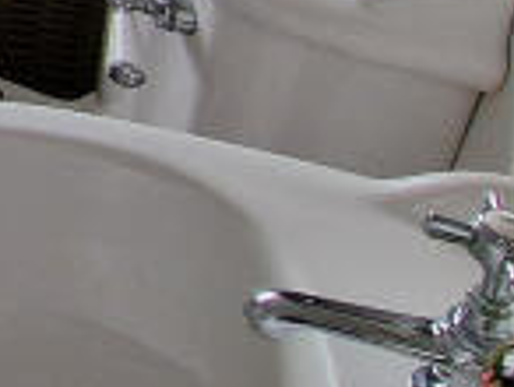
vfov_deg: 13.2
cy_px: -471
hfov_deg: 14.1
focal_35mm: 91
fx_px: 1353
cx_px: -743
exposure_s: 1/319
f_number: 2.2
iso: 50
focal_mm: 2.2
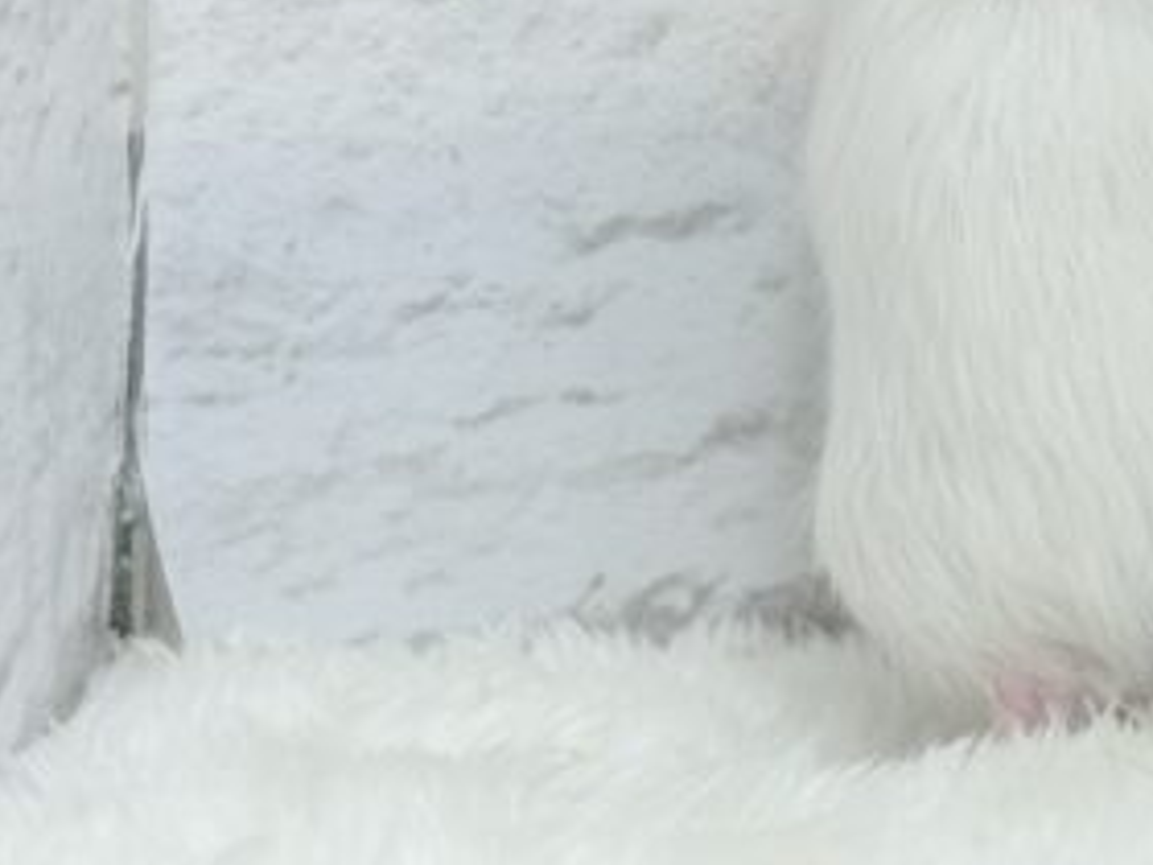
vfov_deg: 12.3
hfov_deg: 16.1
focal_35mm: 119
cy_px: 12
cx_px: 1235
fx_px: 3964
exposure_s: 1/100
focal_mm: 5.96
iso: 64
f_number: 1.6
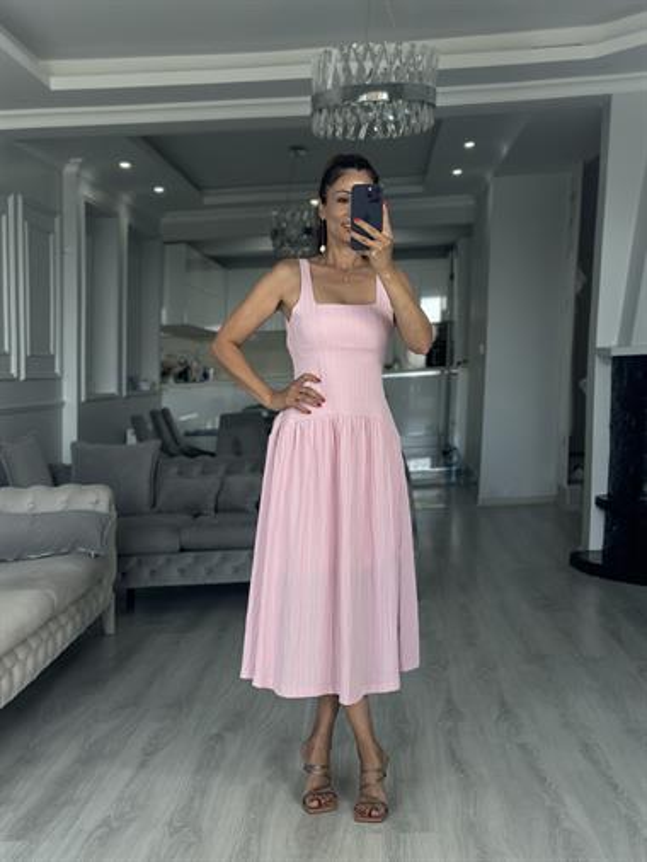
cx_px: 324
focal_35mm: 48
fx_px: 1195
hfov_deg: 30.3
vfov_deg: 39.6
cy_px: 431
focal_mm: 6.86
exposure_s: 1/171
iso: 100
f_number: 1.78
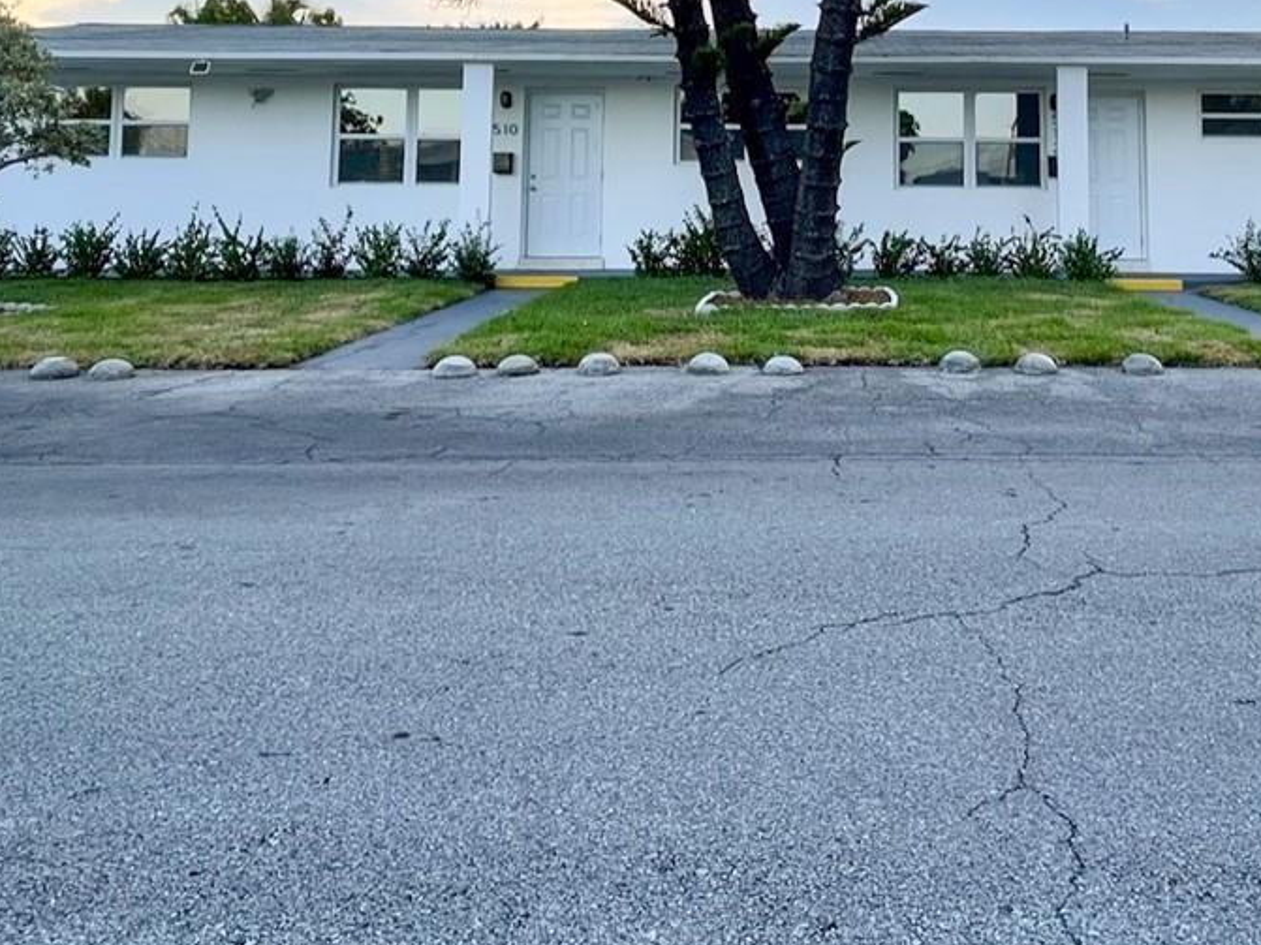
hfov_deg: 57.2
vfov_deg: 42.1
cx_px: 831
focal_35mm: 31
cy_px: 114
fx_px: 1129
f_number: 2.4
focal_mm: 1.54
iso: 25
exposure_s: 1/240
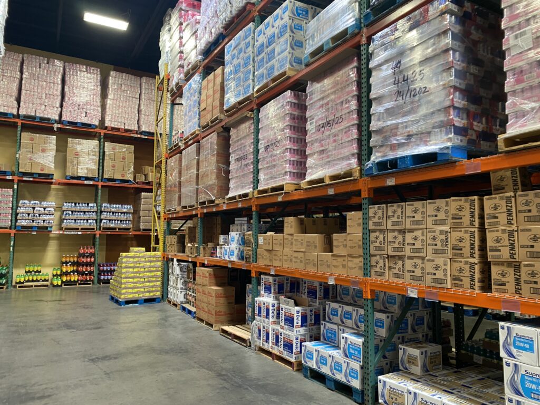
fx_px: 406
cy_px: 202
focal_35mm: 26
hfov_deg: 67.3
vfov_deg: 53.1
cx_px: 270
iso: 160
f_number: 1.8
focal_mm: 4.25
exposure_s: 1/60
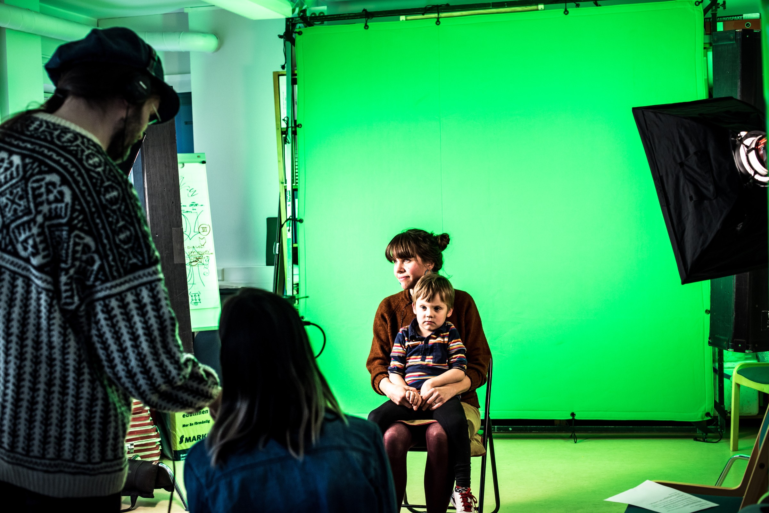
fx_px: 1068
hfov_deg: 39.6
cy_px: 256
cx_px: 384
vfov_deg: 27.0
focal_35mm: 50
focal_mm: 50
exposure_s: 1/200
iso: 500
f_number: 4
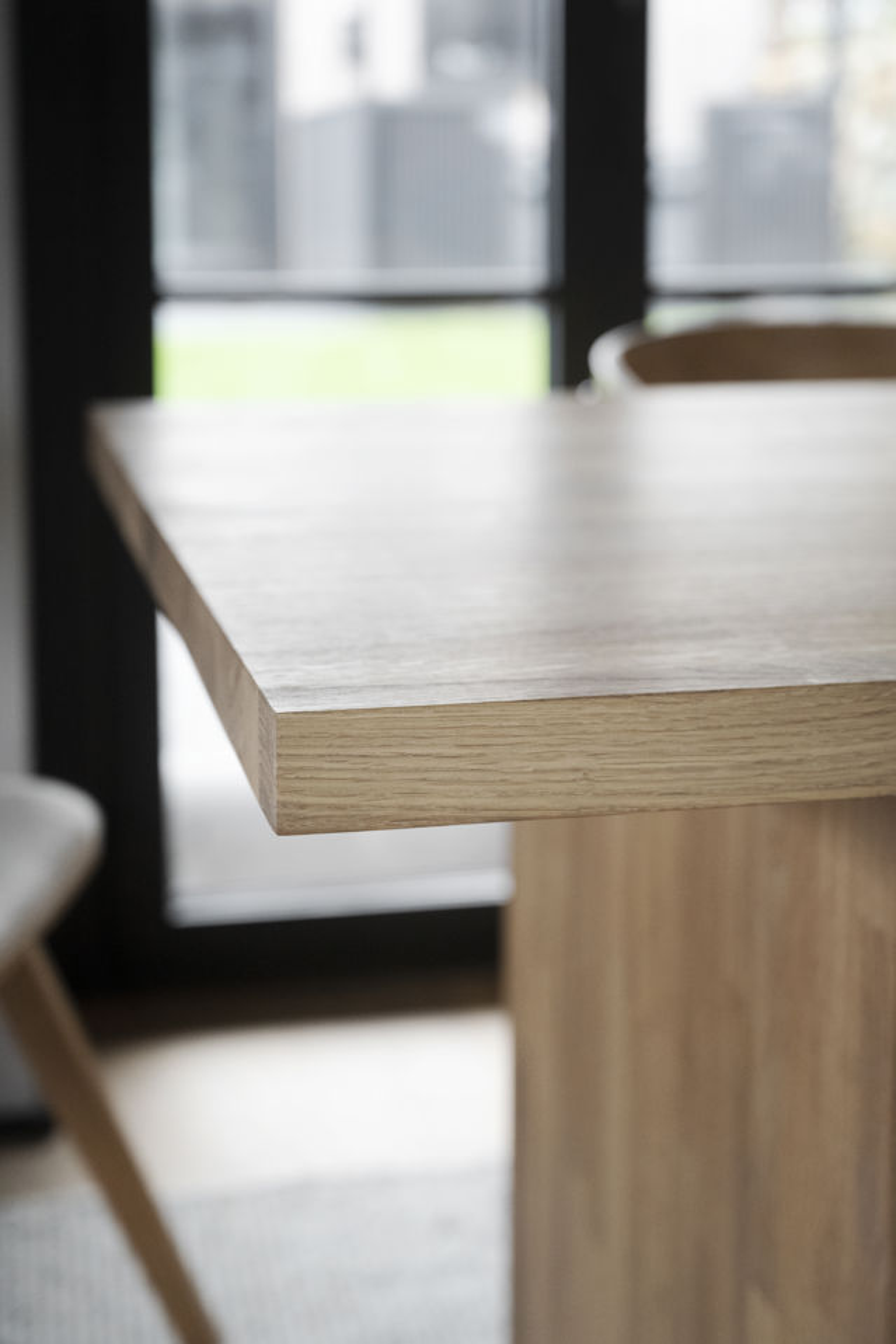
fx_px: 2015
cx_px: 448
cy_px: 672
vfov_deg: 36.9
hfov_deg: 25.1
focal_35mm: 54
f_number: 4
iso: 2500
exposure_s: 1/100
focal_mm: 54
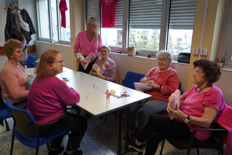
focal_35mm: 29
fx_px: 187
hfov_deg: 63.7
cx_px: 116
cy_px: 78
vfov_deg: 45.0
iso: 1250
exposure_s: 1/160
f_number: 4
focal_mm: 29
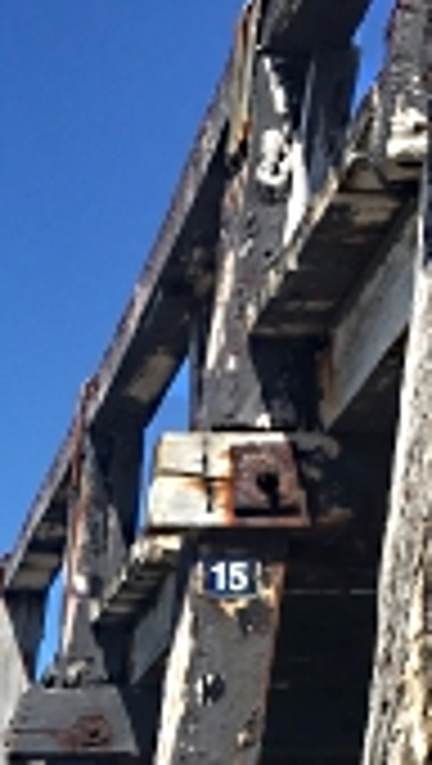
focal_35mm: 99
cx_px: -90
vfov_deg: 19.9
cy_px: 970
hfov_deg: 12.0
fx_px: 2010
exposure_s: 1/1672
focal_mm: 4.15
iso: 25
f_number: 2.2
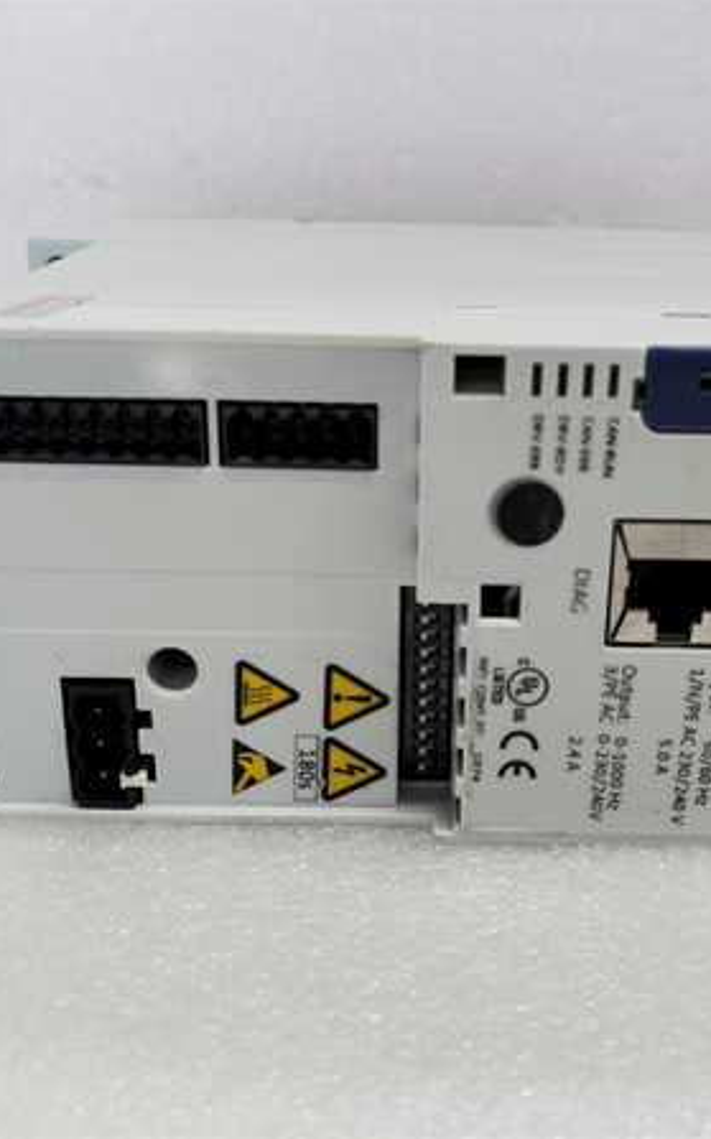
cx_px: 426
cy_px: 568
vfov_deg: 52.8
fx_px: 1148
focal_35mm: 37
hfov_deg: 34.3
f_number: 1.8
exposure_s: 1/50
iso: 256
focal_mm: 4.75
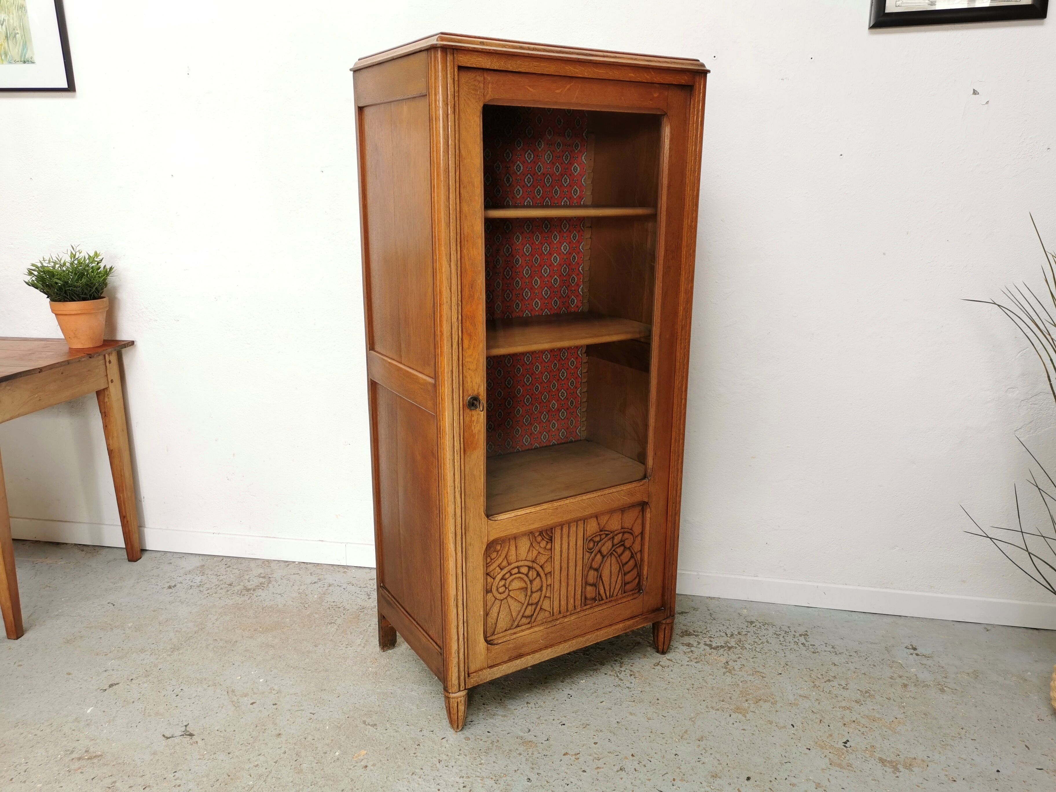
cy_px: 396
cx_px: 528
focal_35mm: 27
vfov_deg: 51.4
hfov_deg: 65.3
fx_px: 824
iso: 50
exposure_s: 1/108
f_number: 1.8
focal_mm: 5.58
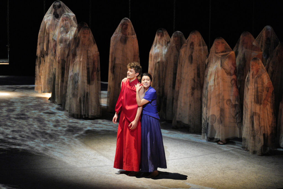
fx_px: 1572
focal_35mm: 200
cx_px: 142
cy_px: 94
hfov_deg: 10.3
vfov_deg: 6.9
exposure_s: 1/250
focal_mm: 200
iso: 4000
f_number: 3.2
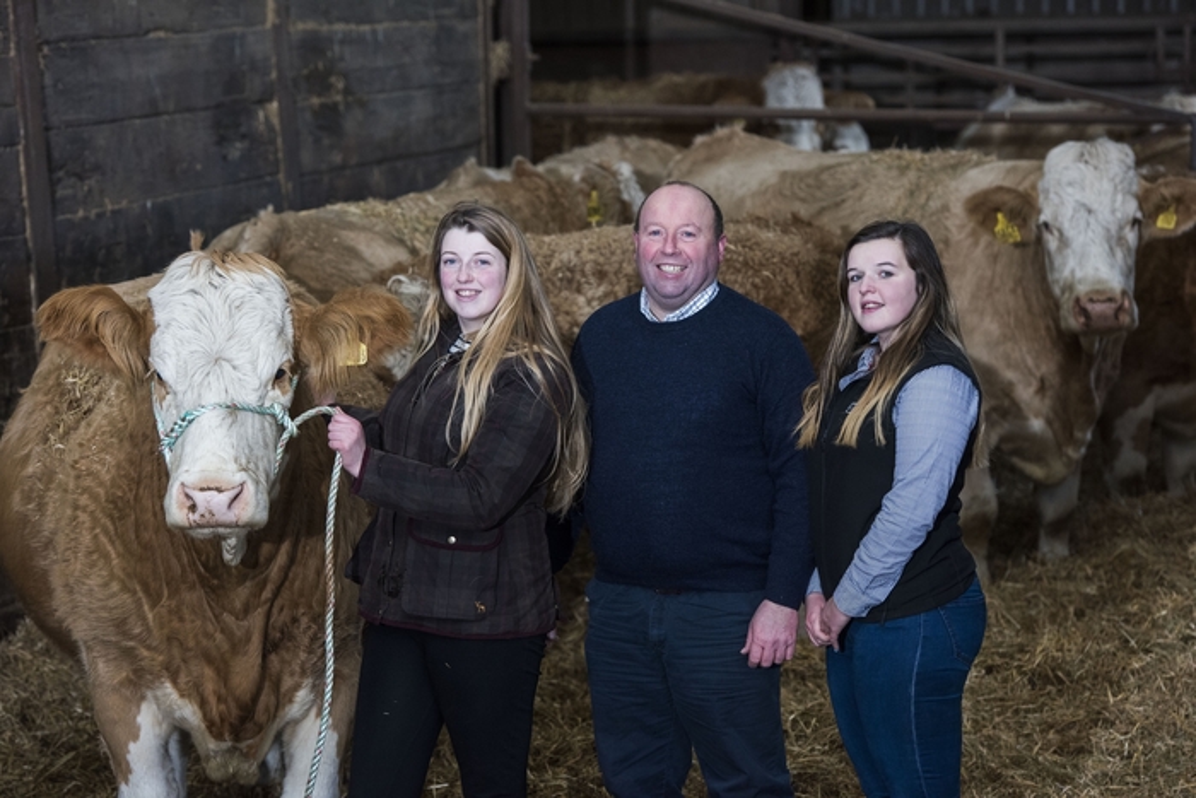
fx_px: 4054
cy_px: 399
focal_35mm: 122
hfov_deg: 16.8
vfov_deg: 11.2
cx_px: 598
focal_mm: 122
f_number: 6.3
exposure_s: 1/125
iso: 1600
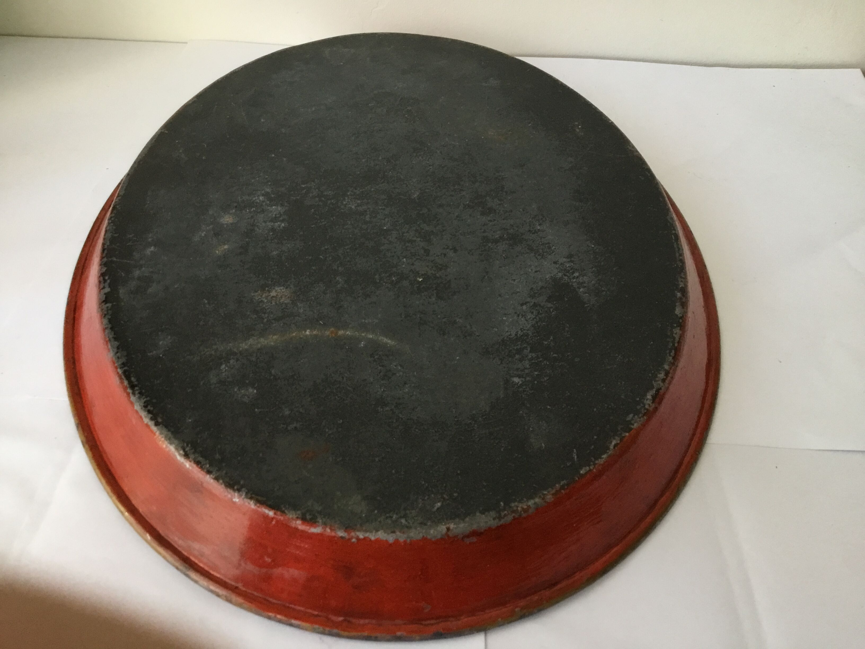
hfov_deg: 58.4
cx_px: 432
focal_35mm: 31
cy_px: 324
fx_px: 775
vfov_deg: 45.4
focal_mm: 3.3
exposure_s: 1/33
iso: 64
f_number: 2.4
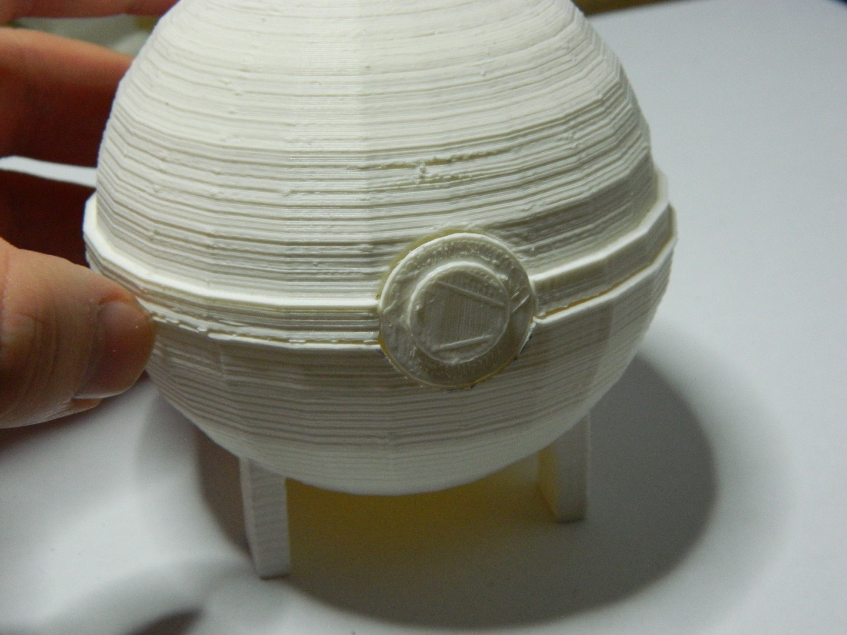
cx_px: 424
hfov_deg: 27.8
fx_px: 1713
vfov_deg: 21.0
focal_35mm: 70
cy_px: 318
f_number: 4
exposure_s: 1/50
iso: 400
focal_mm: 12.6
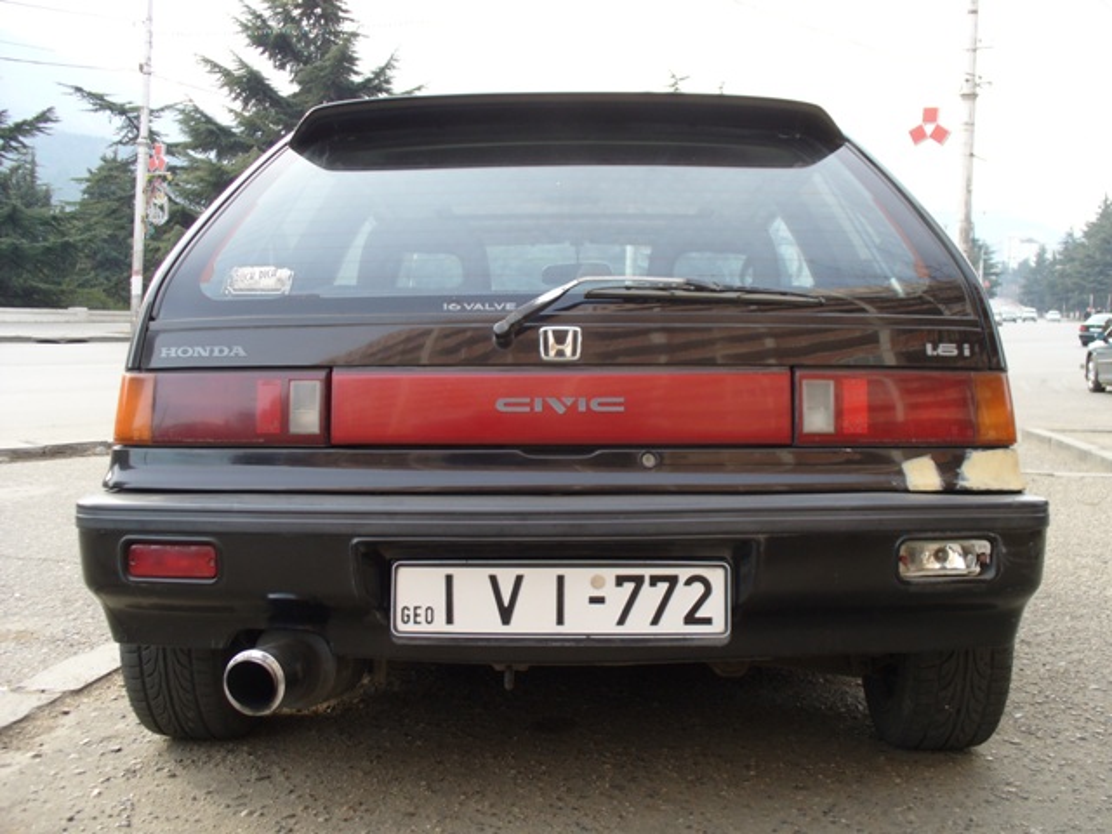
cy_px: 417
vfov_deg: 34.3
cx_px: 556
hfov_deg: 44.8
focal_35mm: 42
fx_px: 1349
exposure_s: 1/100
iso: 64
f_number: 2.9
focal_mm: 7
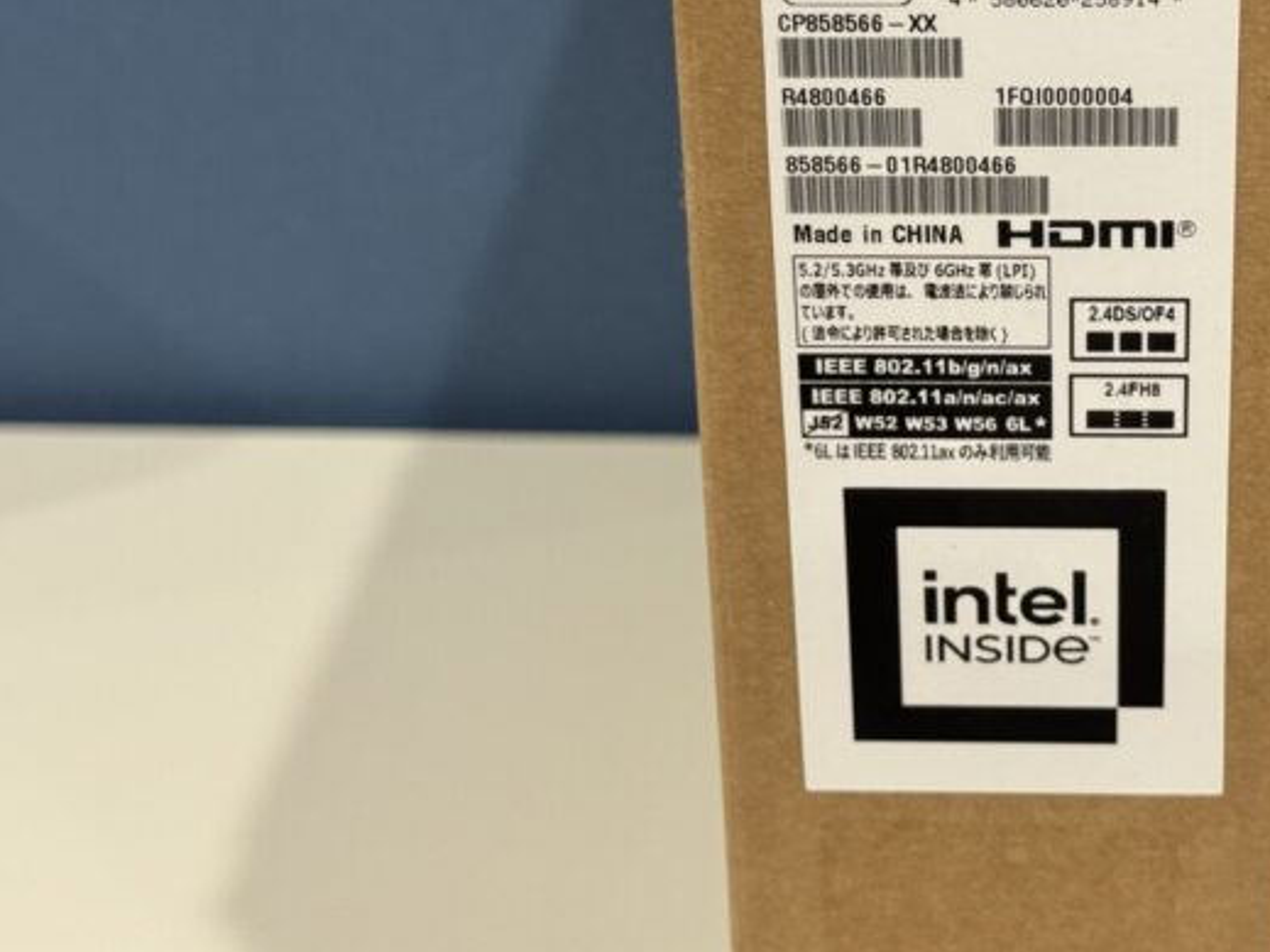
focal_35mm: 74
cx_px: 976
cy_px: 223
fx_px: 2714
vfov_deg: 19.7
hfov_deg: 26.0
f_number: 1.78
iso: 160
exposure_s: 1/60
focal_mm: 6.76
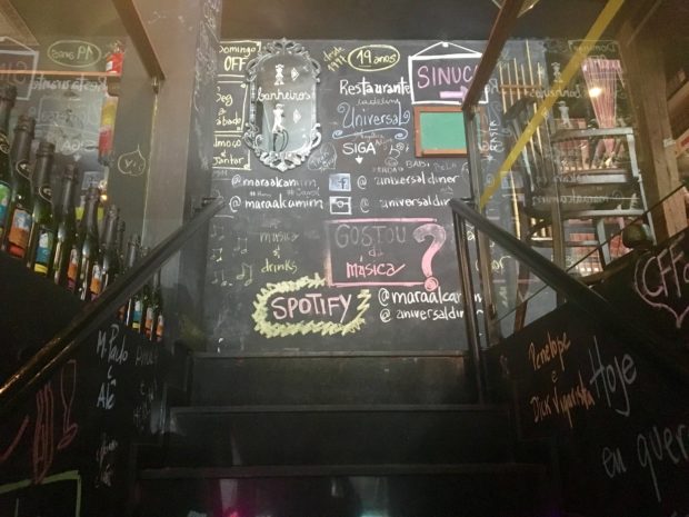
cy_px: 258
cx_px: 344
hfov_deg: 61.7
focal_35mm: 29
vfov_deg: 48.2
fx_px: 577
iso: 320
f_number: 2.2
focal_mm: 4.15
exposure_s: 1/15
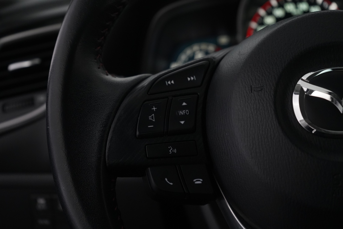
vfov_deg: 19.5
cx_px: 172
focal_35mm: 70
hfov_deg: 28.8
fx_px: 667
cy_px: 114
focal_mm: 70
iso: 4000
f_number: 5.6
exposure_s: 1/60
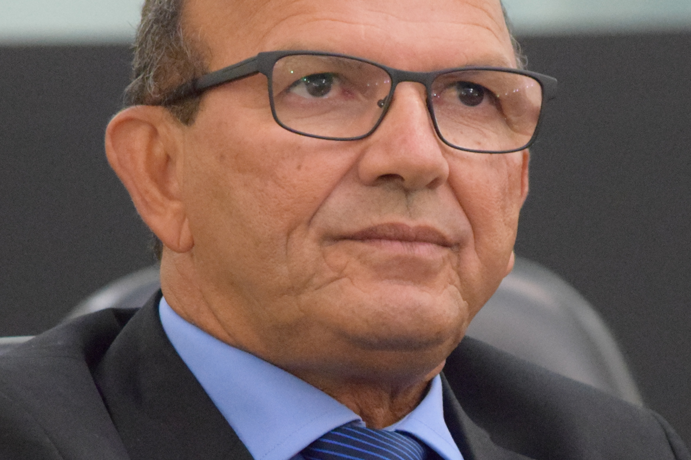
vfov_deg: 2.4
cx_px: 408
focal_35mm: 576
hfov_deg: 3.6
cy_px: 363
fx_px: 11056
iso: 6400
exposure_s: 1/80
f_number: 4.8
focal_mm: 150
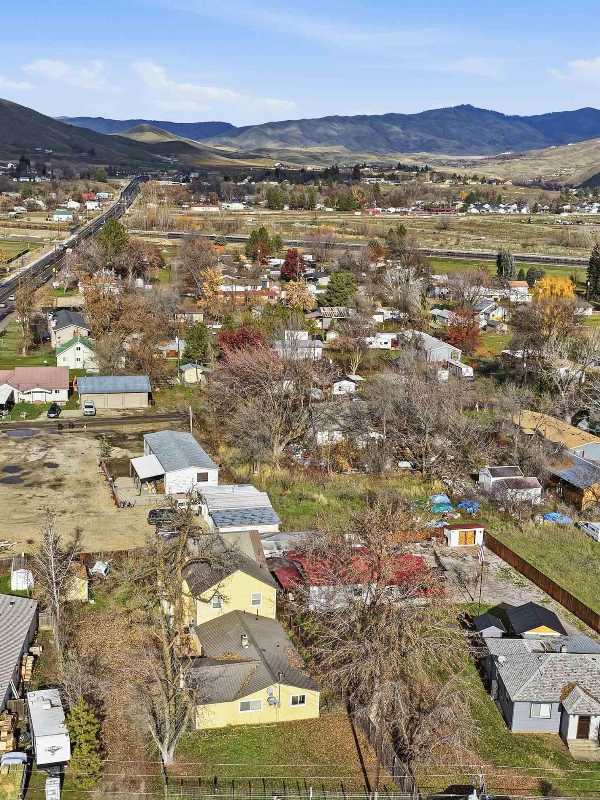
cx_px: 253
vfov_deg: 45.8
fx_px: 947
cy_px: 405
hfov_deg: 35.1
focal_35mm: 41
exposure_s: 1/3200
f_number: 2.8
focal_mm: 14.4
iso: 160
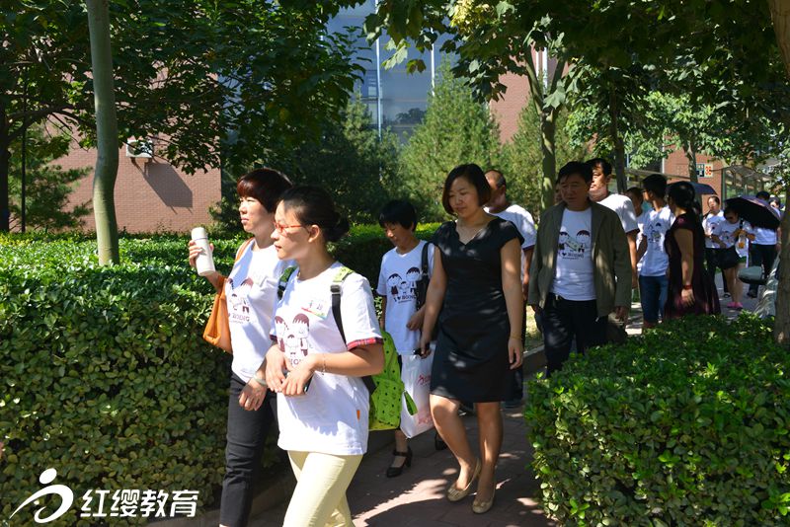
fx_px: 768
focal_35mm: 35
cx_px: 395
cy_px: 264
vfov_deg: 37.9
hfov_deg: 54.4
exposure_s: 1/400
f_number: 11
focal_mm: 35
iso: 800
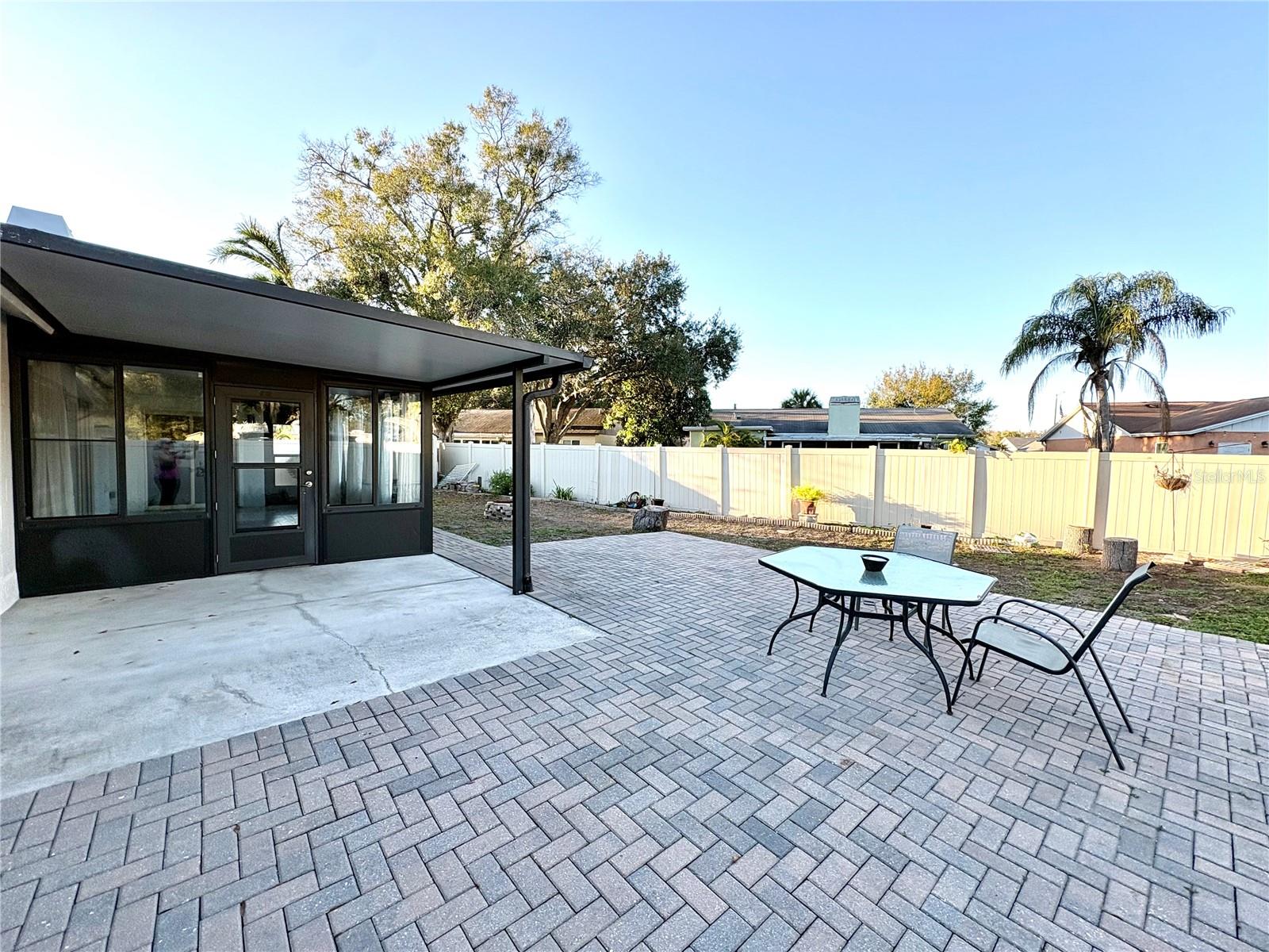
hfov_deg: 102.1
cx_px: 634
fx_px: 513
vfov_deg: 85.7
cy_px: 476
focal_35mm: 14
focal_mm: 2.22
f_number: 2.2
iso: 50
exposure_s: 1/370
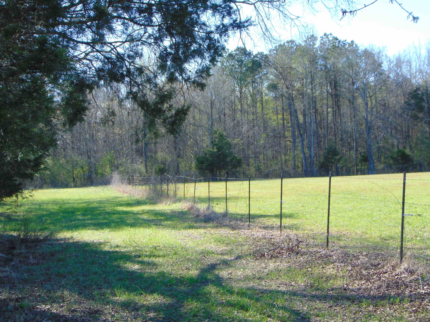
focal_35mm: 60
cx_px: 215
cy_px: 161
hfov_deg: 32.2
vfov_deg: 24.4
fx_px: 745
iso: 80
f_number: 3.6
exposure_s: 1/250
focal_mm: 10.8
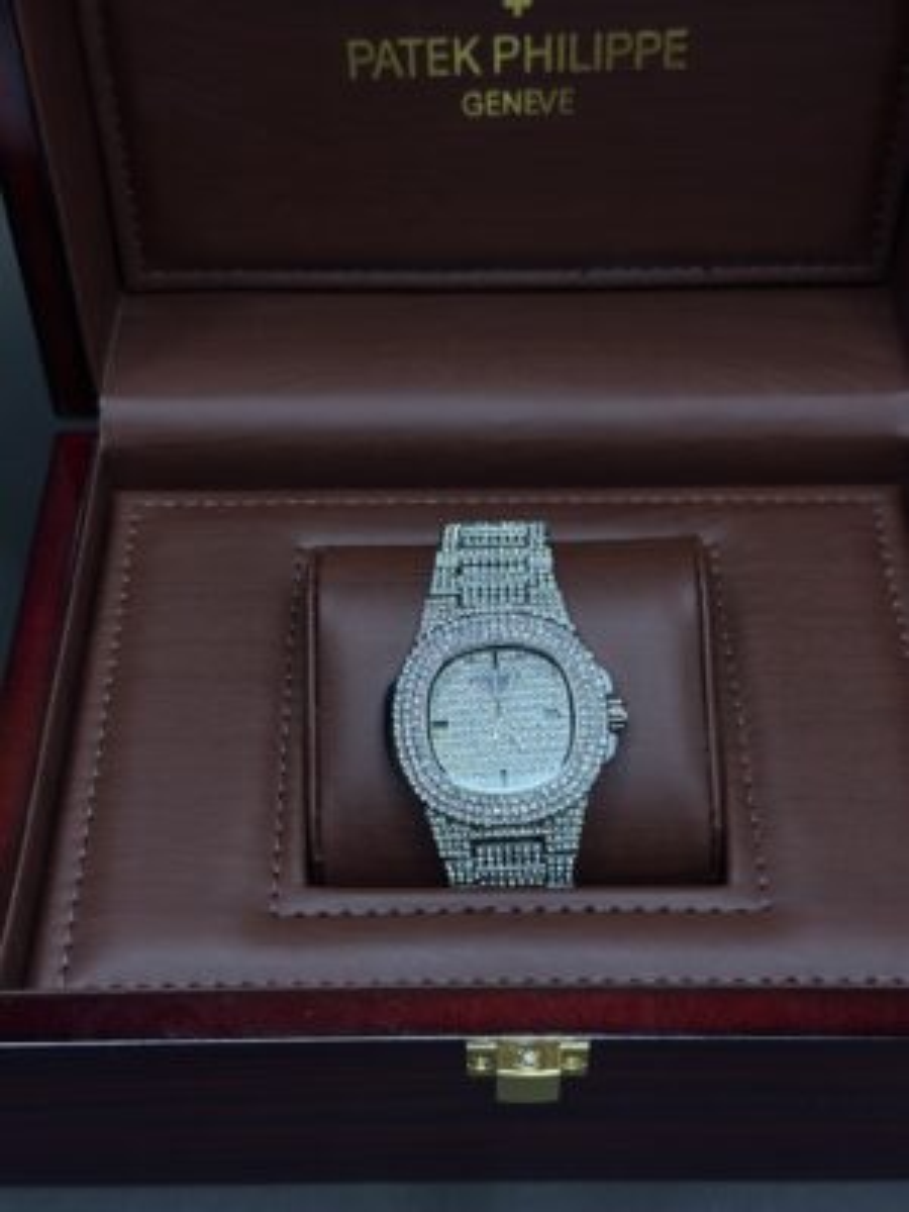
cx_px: 454
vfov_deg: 39.7
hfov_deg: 30.3
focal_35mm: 48
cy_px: 606
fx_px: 1681
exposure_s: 1/184
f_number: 1.78
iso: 80
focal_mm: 6.86
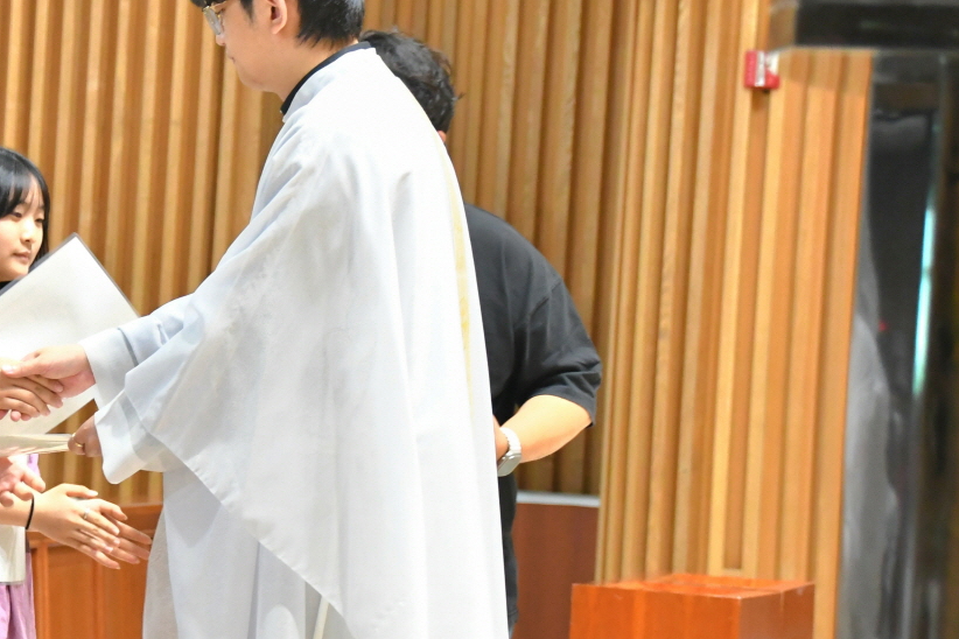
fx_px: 4715
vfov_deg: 7.8
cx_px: 167
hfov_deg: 11.6
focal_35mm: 177
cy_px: 318
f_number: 5.3
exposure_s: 1/100
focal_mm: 65
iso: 3200
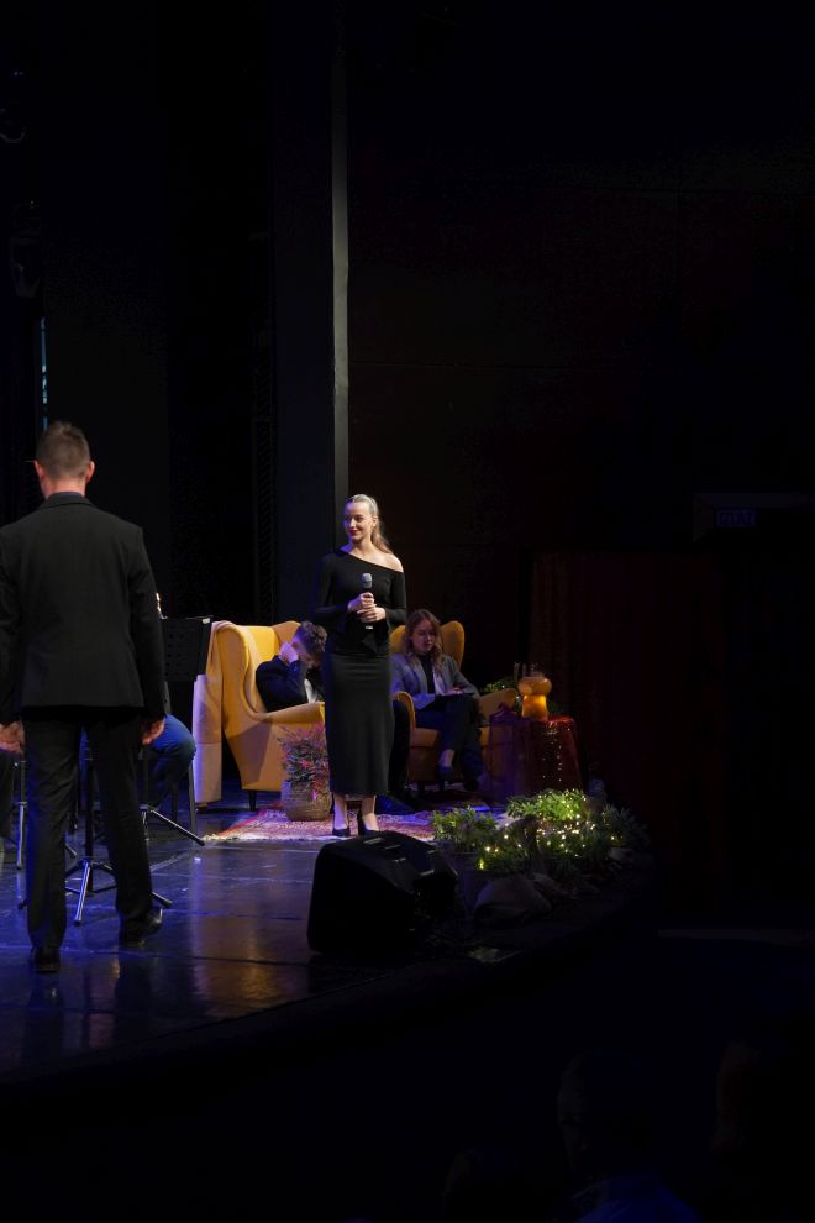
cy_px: 612
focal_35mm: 75
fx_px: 2547
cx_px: 408
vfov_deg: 27.0
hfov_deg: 18.2
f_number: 3.2
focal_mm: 50
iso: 1600
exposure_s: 1/100
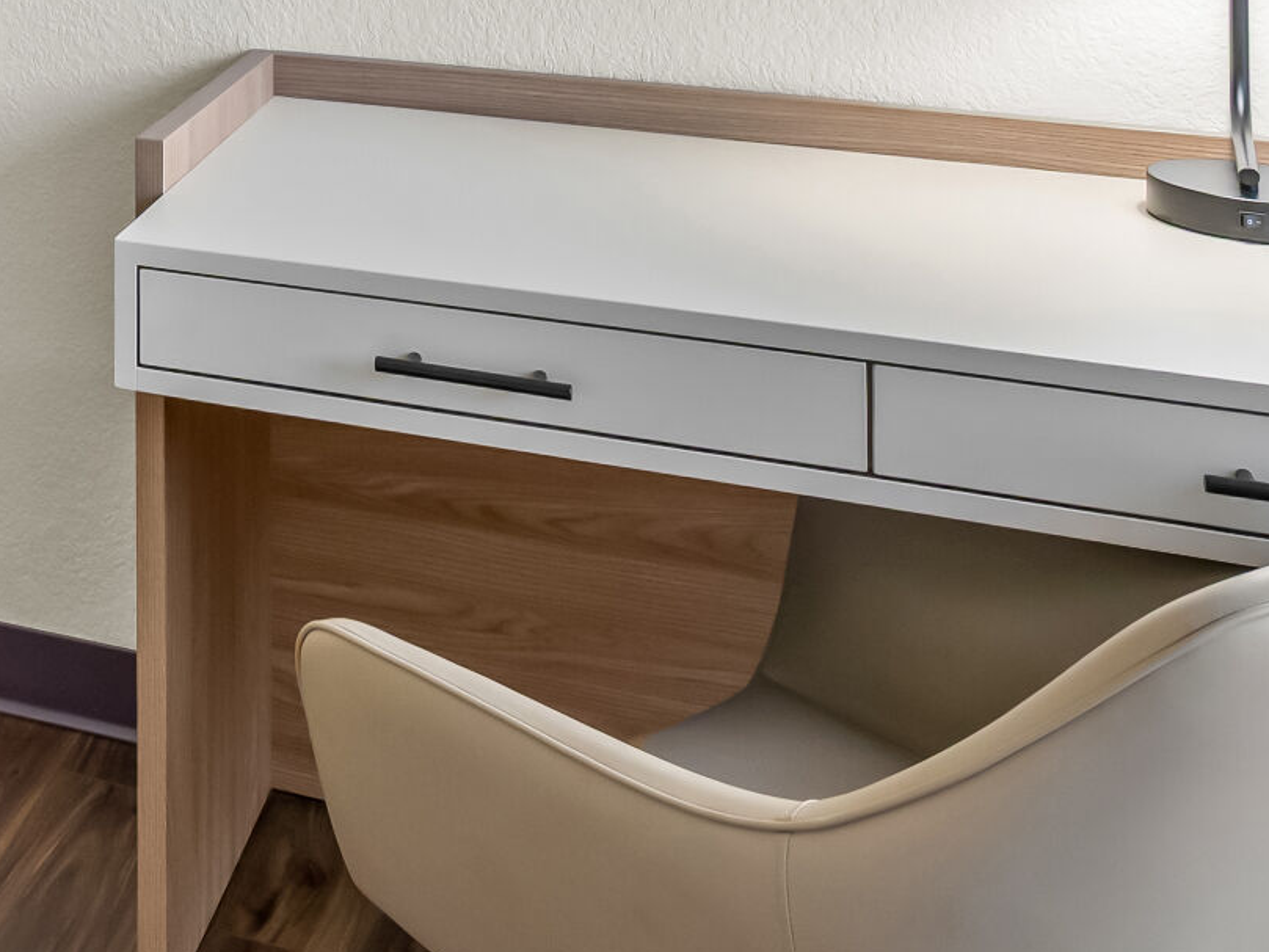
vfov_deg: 22.3
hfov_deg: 29.8
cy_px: -373
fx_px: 2090
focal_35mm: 57
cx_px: -176
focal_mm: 16
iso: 5000
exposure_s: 1/15
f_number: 8
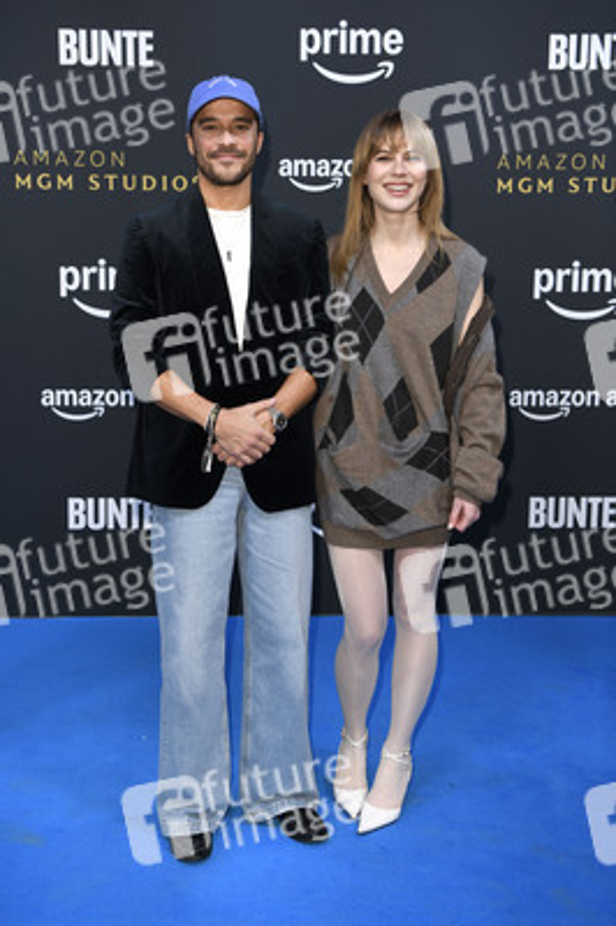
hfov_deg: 31.8
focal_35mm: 42
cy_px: 463
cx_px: 308
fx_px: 1080
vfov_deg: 46.4
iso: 400
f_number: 4
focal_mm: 42
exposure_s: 1/500
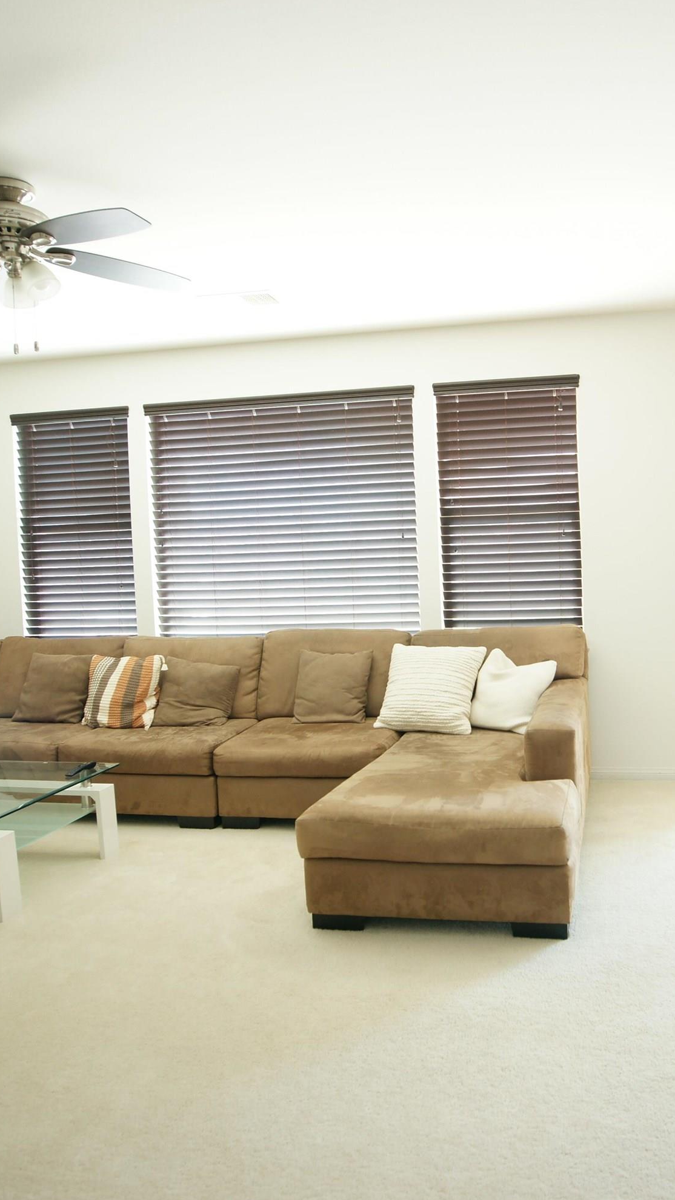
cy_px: 595
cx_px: 459
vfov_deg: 71.9
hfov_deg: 43.7
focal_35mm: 26
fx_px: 827
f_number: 2.8
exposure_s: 1/30
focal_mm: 16
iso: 200
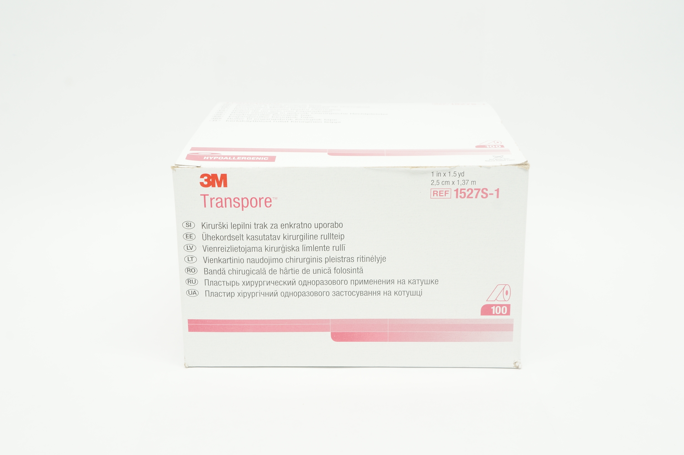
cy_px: 228
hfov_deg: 40.0
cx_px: 342
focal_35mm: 50
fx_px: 939
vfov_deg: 27.2
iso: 400
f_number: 10
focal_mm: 33
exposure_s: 1/15
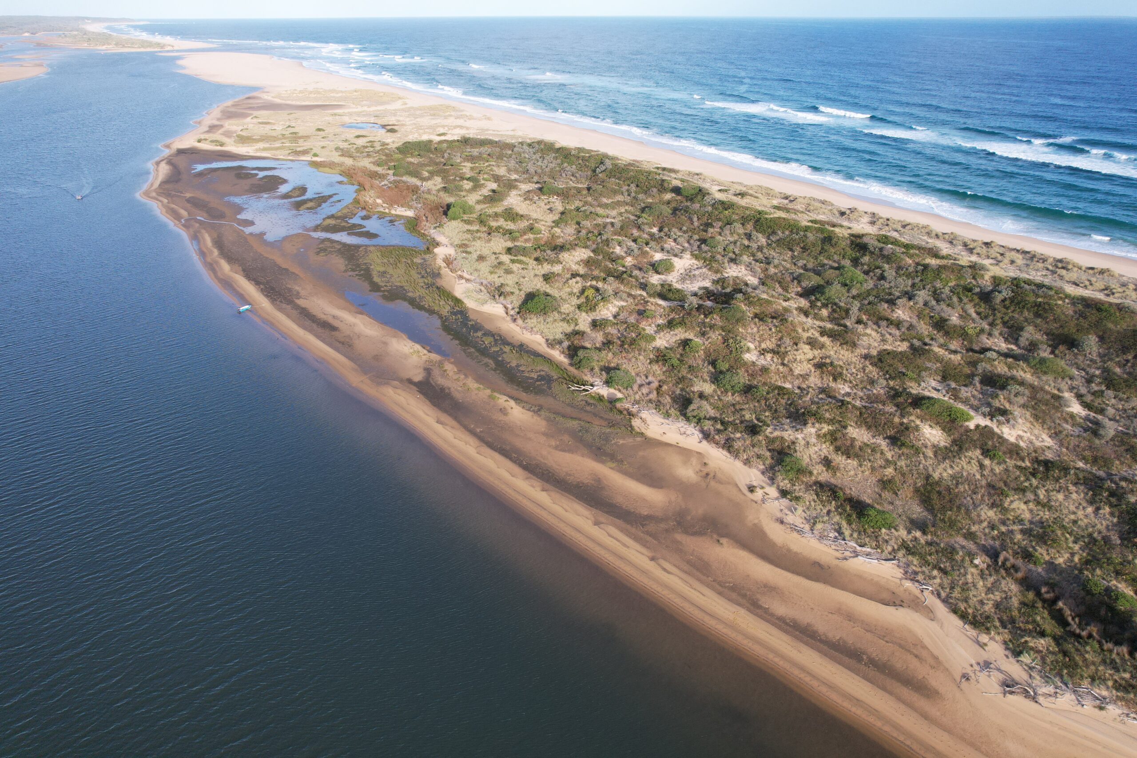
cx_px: 568
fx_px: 695
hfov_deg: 78.6
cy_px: 379
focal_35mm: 22
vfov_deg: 57.2
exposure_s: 1/1000
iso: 160
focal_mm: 8.38
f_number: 2.8
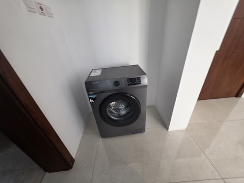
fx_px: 92
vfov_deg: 89.9
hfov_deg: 106.2
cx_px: 122
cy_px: 92
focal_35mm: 13
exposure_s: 1/50
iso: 200
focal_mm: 2.2
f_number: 1.9
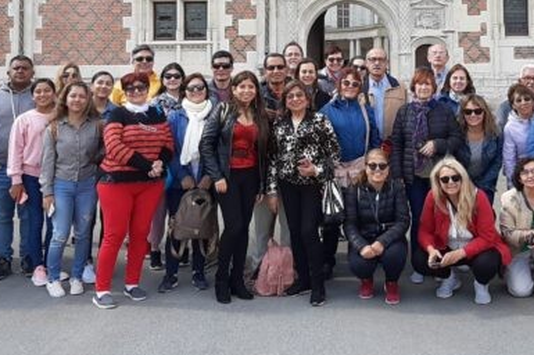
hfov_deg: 36.7
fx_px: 800
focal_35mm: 54
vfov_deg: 24.4
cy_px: 43
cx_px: 334
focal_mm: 3.93
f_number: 1.7
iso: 40
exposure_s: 1/817
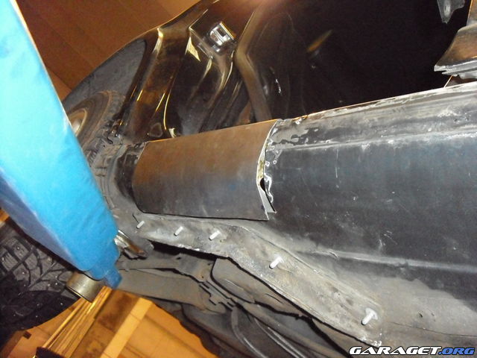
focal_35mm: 37
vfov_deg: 38.7
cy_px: 179
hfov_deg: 50.1
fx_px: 510
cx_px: 238
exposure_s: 1/60
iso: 1600
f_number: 2.7
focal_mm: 6.2
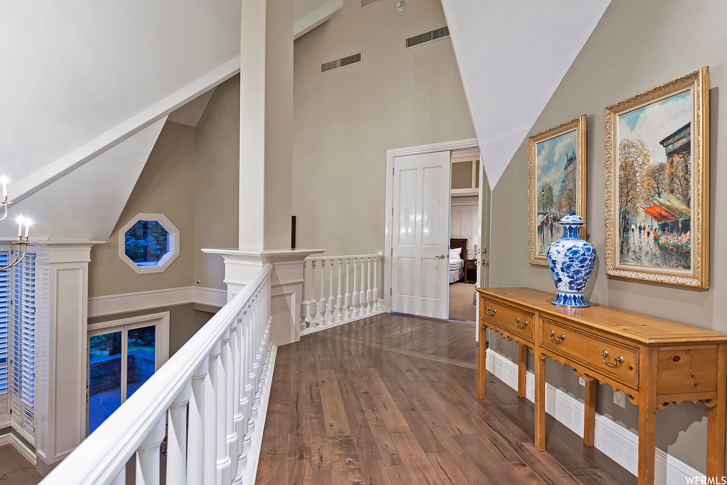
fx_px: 384
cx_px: 364
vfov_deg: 64.6
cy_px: 242
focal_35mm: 19
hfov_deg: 86.9
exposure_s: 1/13
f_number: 6.3
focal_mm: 19
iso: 1250
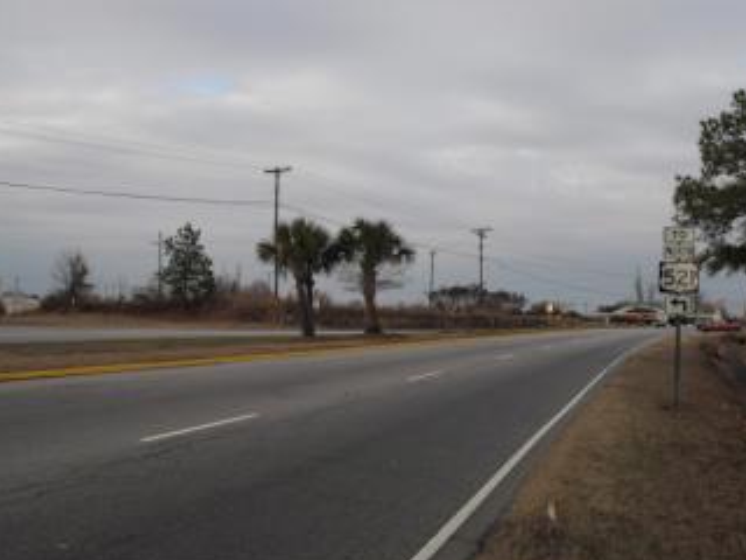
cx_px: 345
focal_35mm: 45
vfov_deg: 32.2
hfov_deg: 42.0
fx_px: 970
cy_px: 268
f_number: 7.8
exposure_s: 1/80
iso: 100
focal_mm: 6.3
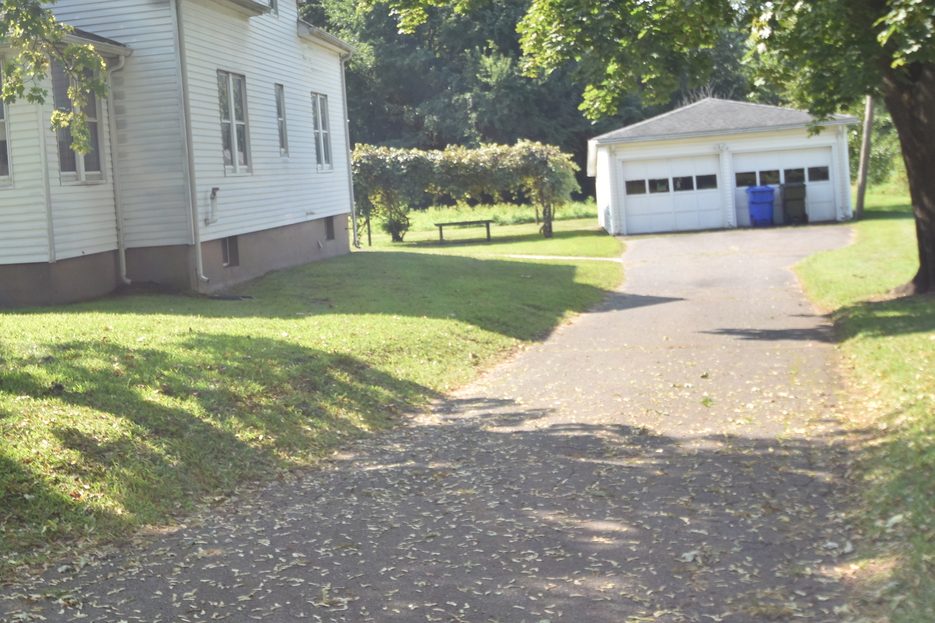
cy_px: 206
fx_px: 1372
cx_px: 240
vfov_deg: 25.5
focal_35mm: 53
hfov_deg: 36.8
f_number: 8
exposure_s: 1/250
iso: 200
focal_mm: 21
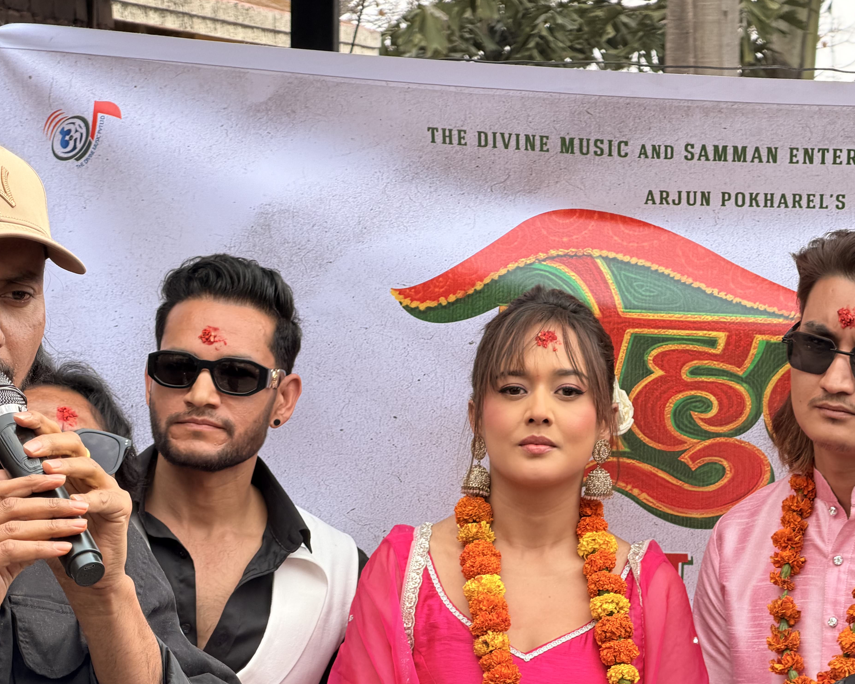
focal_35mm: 150
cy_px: 432
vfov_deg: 10.3
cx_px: 462
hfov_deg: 12.9
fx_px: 3796
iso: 50
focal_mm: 16.89
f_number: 2.8
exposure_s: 1/265
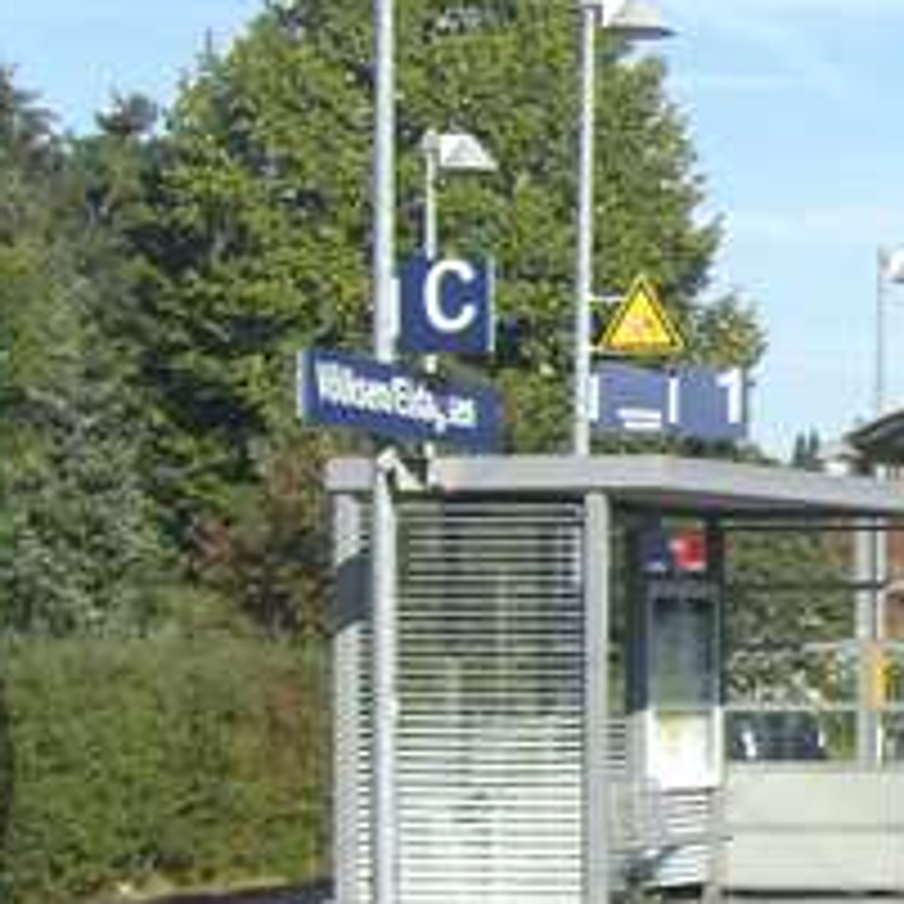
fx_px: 5052
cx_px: 1956
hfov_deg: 9.4
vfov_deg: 10.2
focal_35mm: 171
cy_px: 567
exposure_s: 1/640
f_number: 4
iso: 80
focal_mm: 7.9
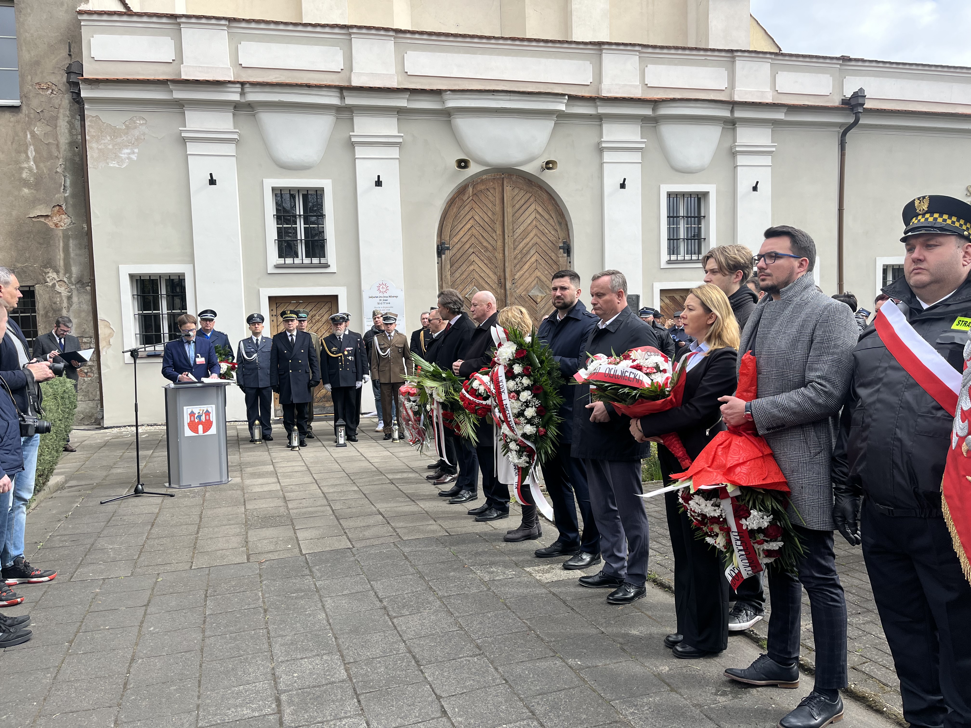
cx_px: 486
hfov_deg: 67.3
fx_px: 729
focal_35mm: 26
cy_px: 364
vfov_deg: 53.1
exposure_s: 1/1441
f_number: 1.6
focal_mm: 5.1
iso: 50
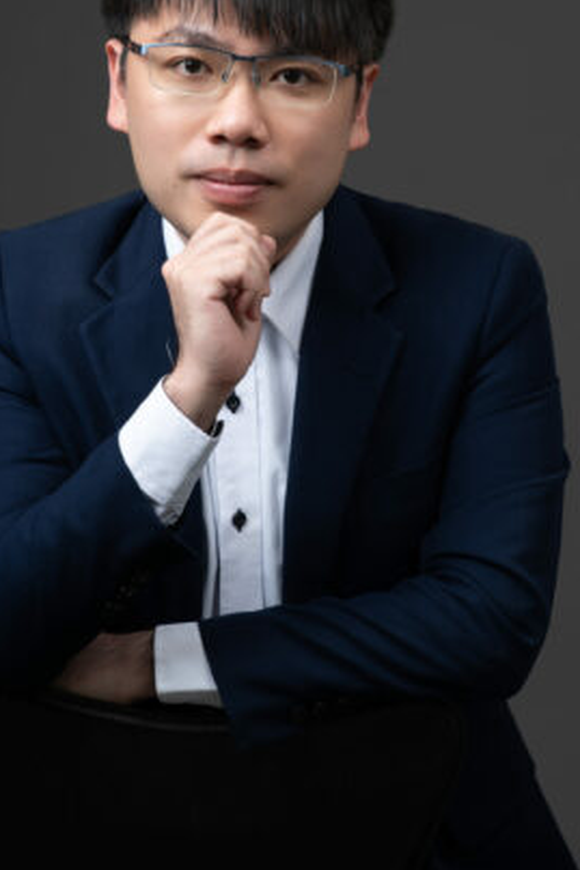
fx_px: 2419
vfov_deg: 20.4
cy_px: 337
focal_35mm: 100
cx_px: 250
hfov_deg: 13.7
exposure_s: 1/160
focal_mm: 77
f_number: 6.3
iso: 80
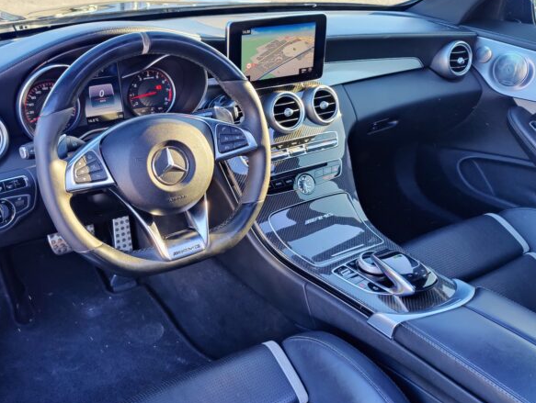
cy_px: 178
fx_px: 744
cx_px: 205
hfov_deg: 39.4
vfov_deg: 30.3
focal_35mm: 48
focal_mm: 6.06
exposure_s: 1/125
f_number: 1.88
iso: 200
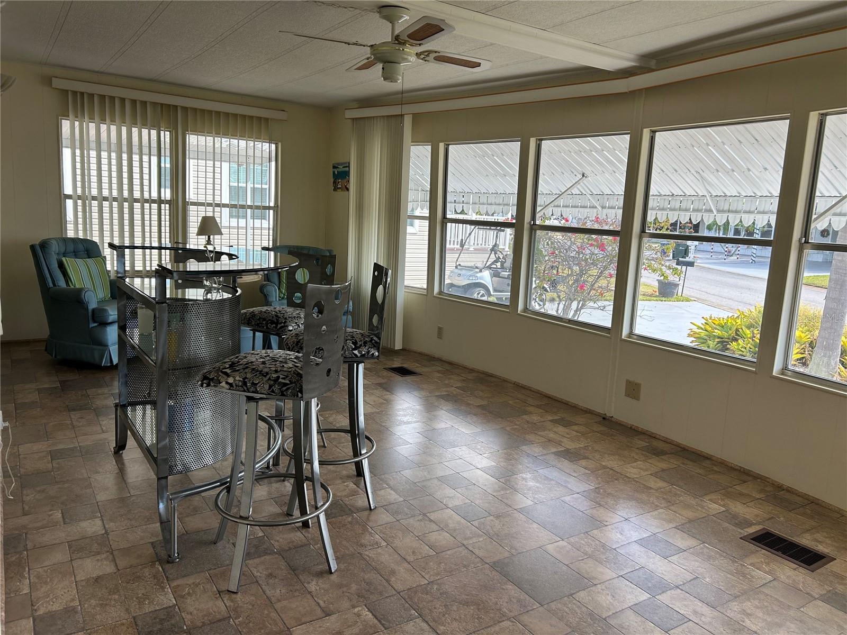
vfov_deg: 53.1
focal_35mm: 26
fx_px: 636
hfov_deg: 67.3
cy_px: 318
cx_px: 424
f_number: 1.5
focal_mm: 5.7
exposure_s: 1/471
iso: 50
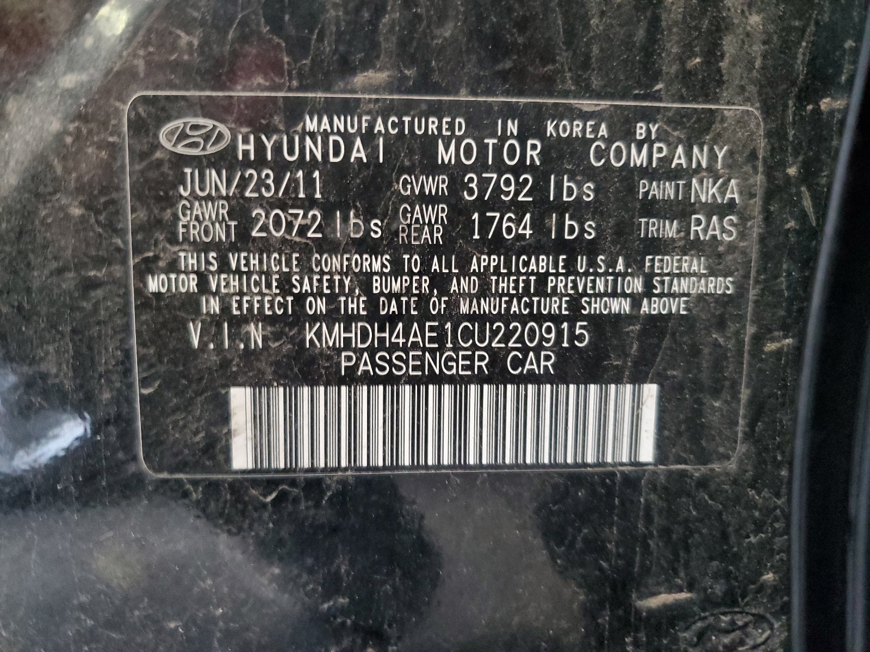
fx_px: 653
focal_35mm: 26
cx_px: 435
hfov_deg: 67.3
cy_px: 326
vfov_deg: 53.1
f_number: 1.5
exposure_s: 1/15
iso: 490
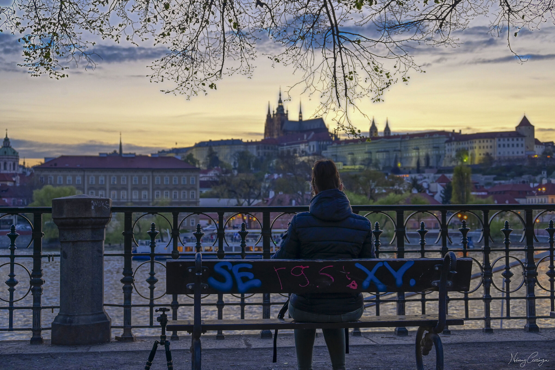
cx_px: 278
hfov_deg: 39.6
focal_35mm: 50
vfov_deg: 27.0
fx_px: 770
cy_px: 185
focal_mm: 50
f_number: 5.6
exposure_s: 1/80
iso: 4000
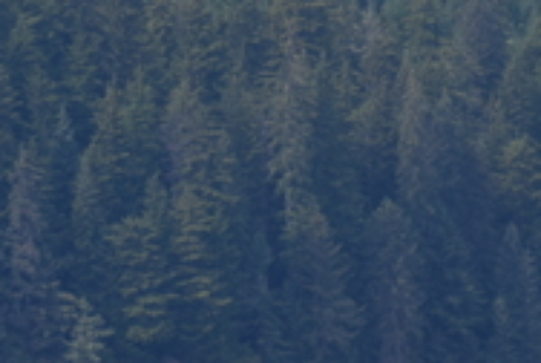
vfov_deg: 1.0
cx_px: 6
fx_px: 20470
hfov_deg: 1.5
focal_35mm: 1360
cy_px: -513
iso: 100
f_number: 6.3
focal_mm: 200
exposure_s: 1/400
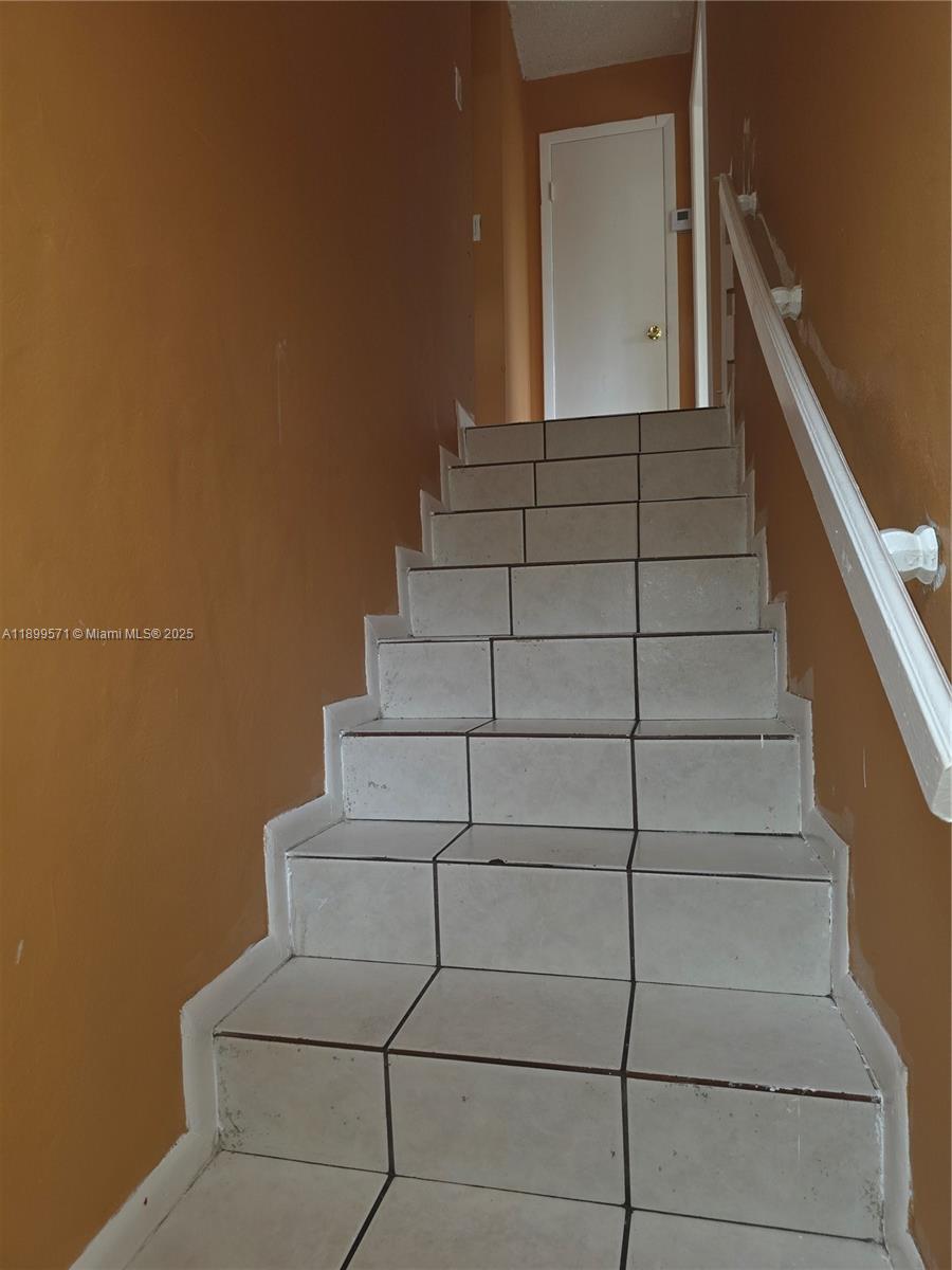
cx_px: 476
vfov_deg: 73.9
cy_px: 635
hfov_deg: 58.9
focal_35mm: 23
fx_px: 843
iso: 250
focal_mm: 6.3
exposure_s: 1/60
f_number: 1.7
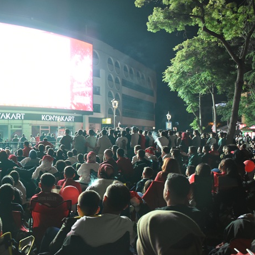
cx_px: 74
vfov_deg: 47.2
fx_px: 292
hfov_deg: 46.0
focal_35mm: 35
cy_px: 128
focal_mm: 18
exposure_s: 1/50
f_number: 4
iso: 1600
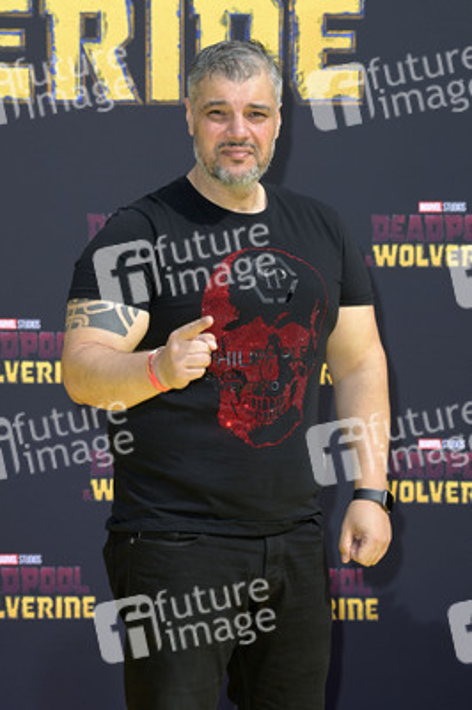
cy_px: 355
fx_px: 2659
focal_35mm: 135
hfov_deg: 10.1
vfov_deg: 15.2
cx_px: 236
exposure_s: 1/250
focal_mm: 135
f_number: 10
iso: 250
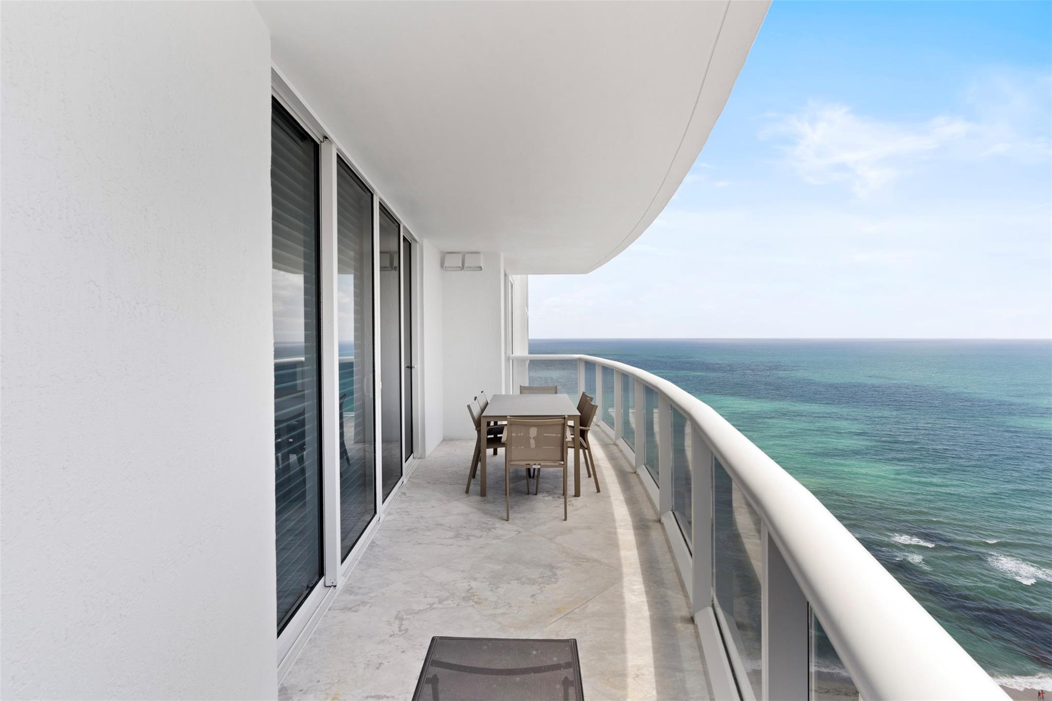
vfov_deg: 72.0
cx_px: 526
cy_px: 350
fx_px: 482
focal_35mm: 16
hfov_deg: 95.0
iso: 250
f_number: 14
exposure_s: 1/20
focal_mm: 16.5
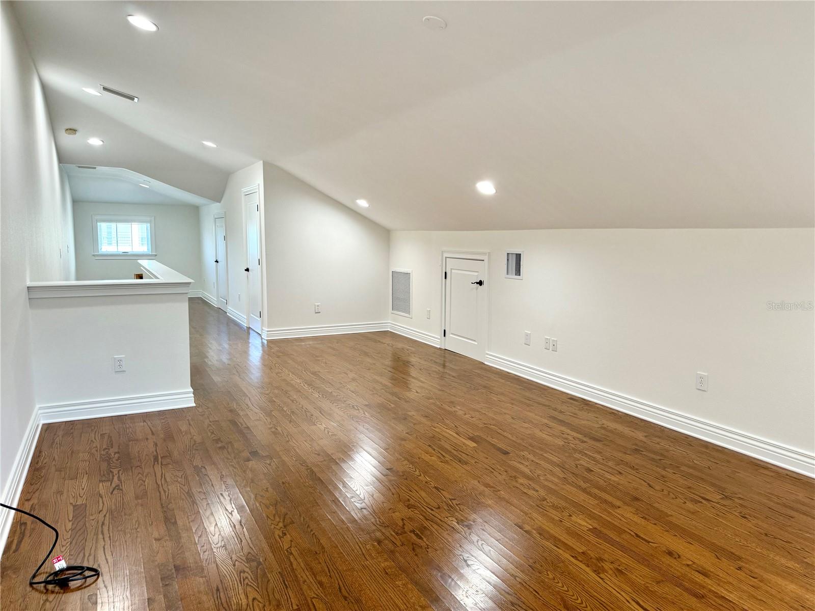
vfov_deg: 56.8
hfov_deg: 71.6
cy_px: 306
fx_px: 565
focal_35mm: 24
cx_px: 408
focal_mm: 6.76
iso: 160
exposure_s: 1/60
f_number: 1.78
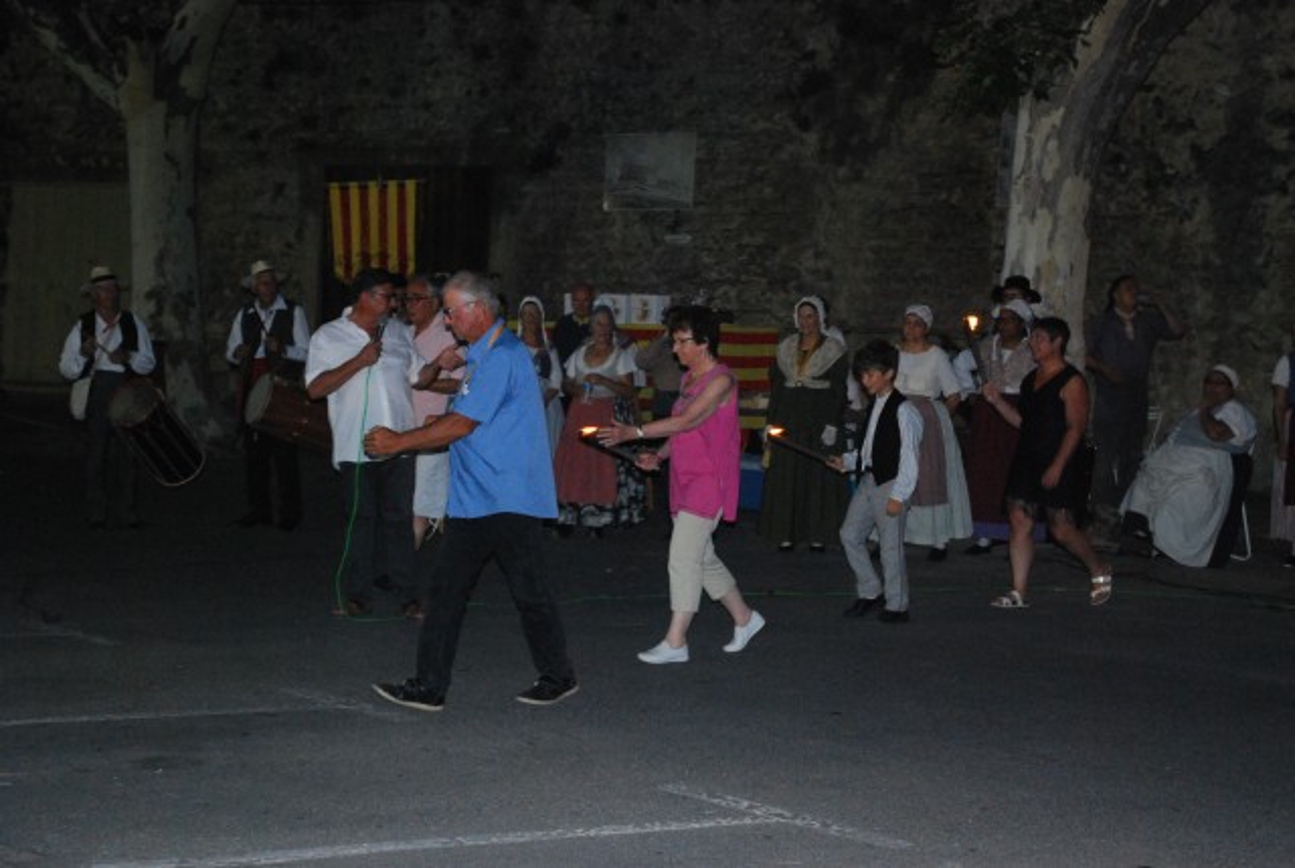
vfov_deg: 20.7
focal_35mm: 66
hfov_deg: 30.5
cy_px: 434
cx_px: 648
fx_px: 2378
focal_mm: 44
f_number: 5.3
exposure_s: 1/60
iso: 1600
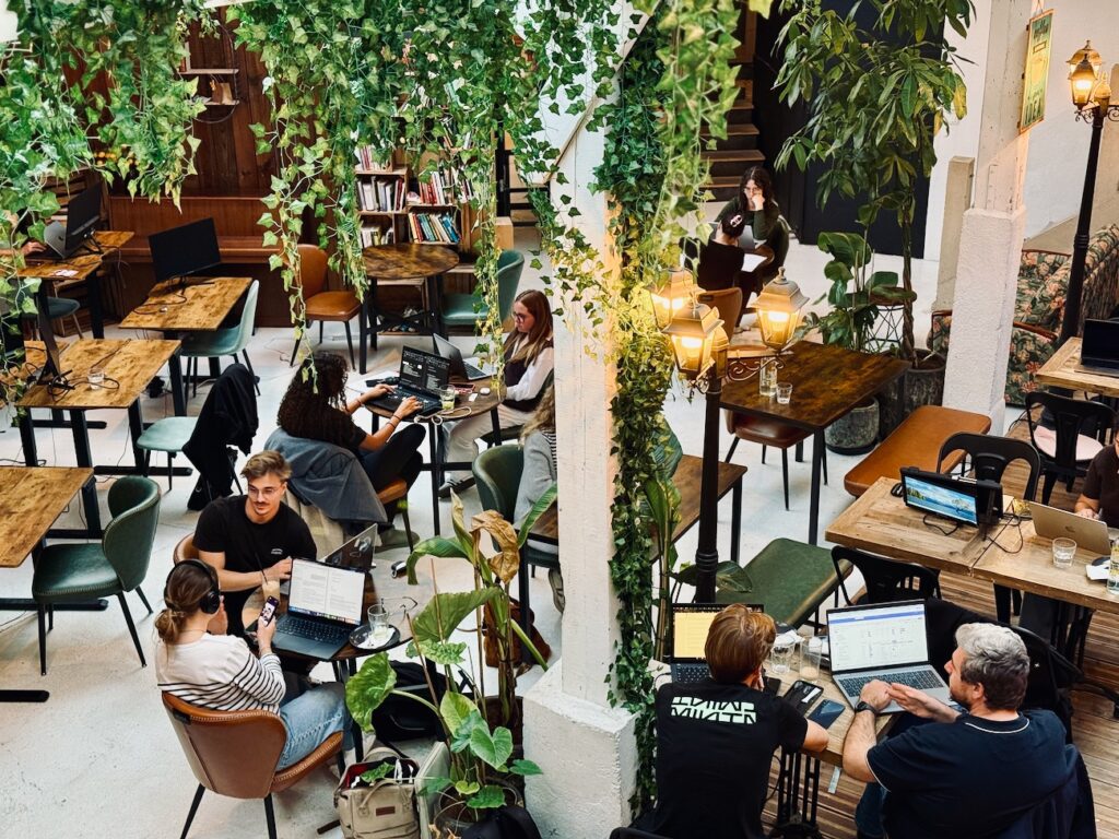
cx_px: 560
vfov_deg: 30.3
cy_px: 420
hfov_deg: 39.7
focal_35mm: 48
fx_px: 1552
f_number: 1.78
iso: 200
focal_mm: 6.76
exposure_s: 1/50
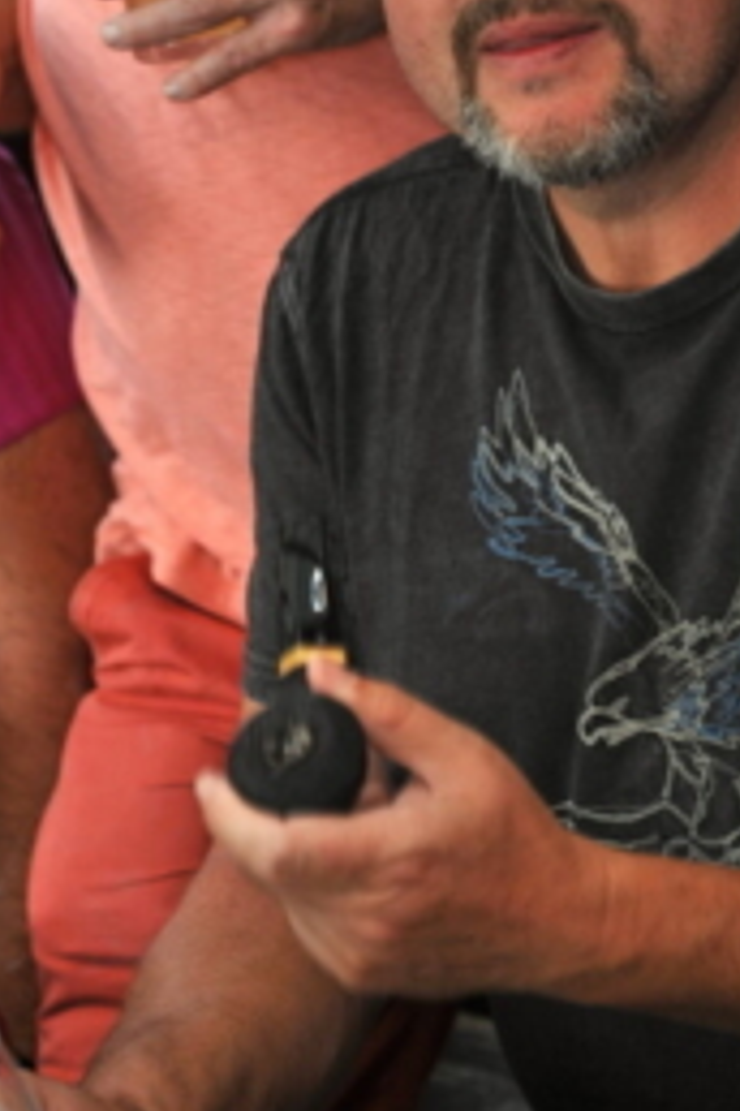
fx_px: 4871
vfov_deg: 13.0
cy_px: 465
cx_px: 609
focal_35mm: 158
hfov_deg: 8.7
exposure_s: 1/125
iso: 400
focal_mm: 85
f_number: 4.5
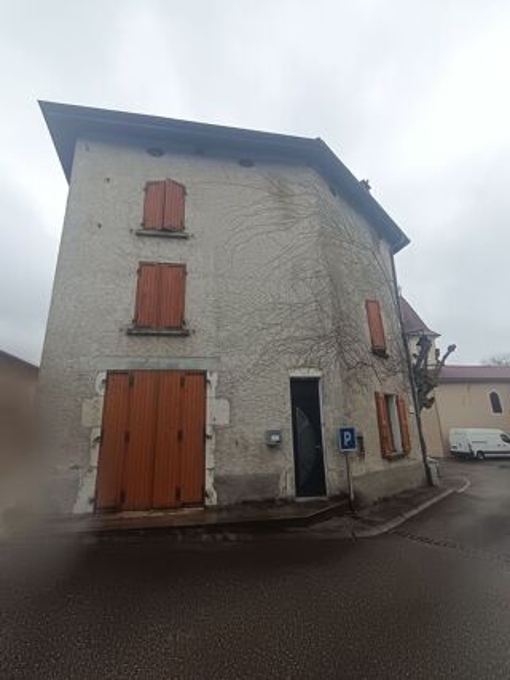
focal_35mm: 15
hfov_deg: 81.7
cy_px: 340
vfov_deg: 98.2
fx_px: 295
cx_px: 255
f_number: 2.2
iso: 59
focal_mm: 1.65
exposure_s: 1/534
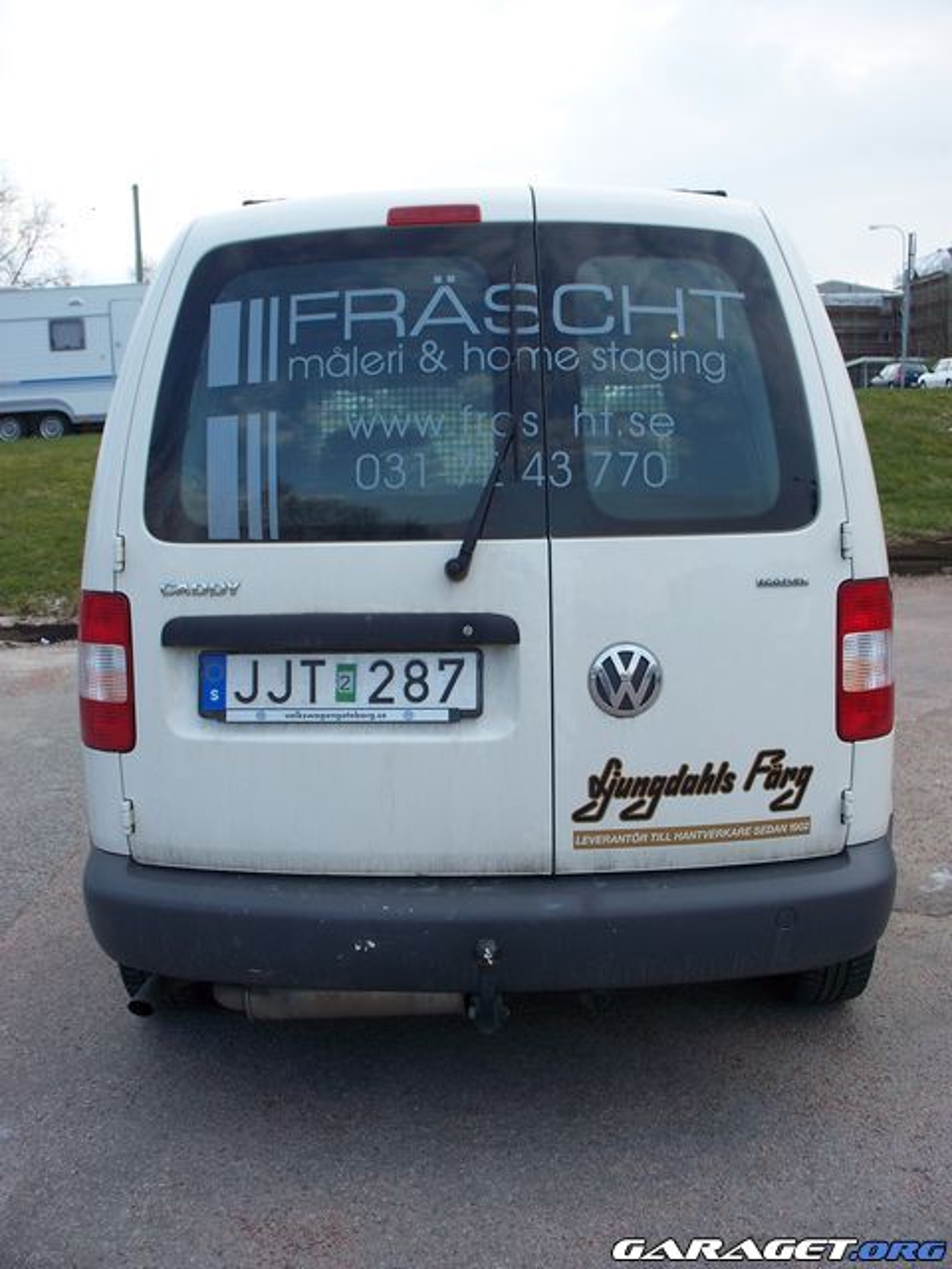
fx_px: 1320
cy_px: 634
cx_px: 476
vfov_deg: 51.4
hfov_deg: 39.7
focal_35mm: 36
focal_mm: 7.54
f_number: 2.8
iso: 80
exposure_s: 1/320
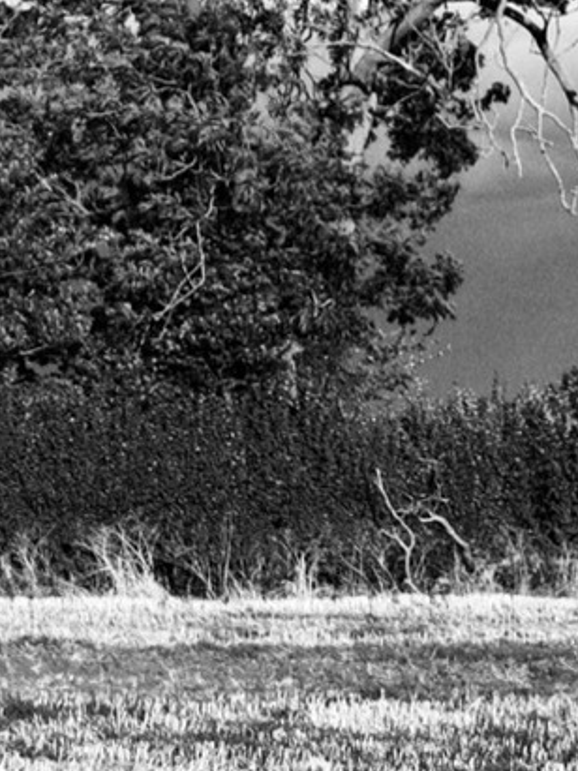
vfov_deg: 13.2
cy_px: -194
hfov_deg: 9.7
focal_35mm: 145
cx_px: -497
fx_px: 3230
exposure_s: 1/640
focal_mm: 20.5
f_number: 4.5
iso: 200
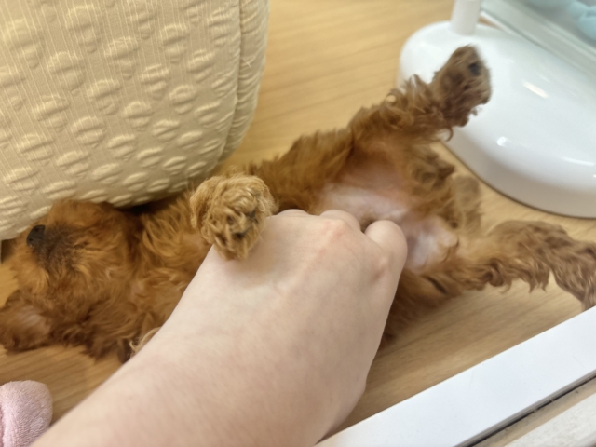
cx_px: 298
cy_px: 224
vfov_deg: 53.1
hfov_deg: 67.3
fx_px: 448
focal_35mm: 26
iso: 100
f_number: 1.6
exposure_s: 1/100
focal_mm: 5.96
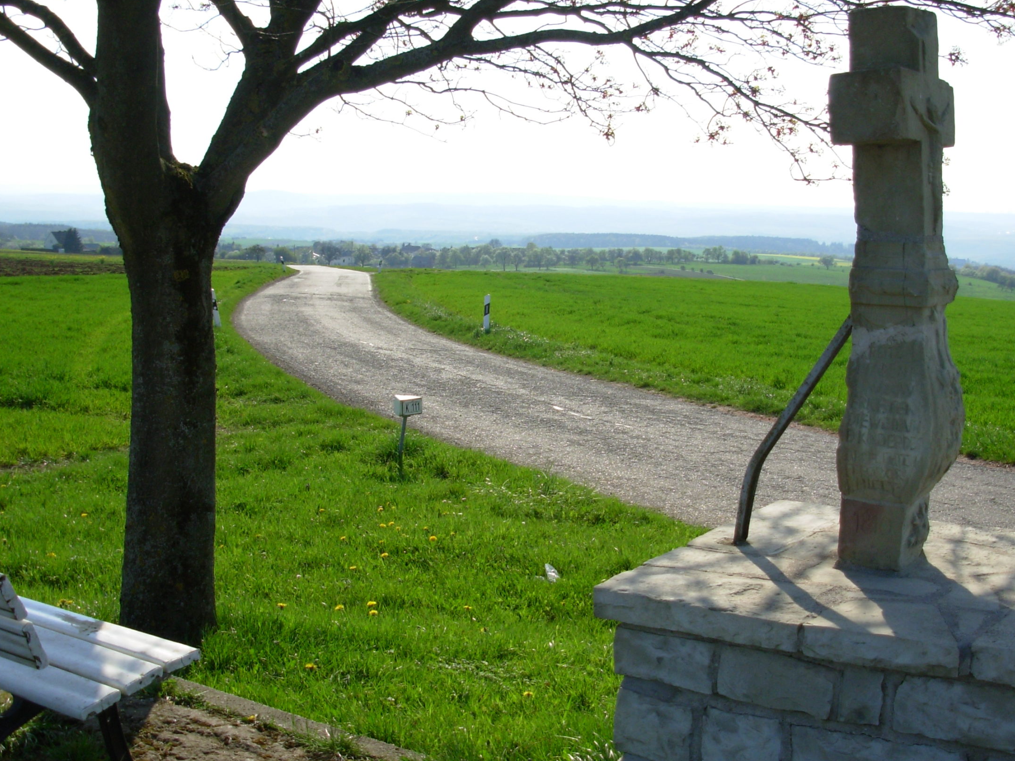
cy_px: 395
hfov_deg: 41.9
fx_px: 1319
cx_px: 595
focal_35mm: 45
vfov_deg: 32.2
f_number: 2.9
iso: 50
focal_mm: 6.3
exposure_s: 1/995
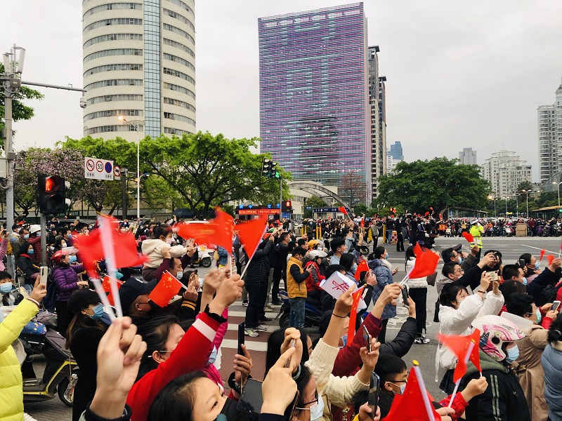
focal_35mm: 28
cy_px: 210
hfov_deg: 63.4
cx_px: 281
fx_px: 455
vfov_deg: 49.7
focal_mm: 3.99
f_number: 1.8
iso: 25
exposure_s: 1/50
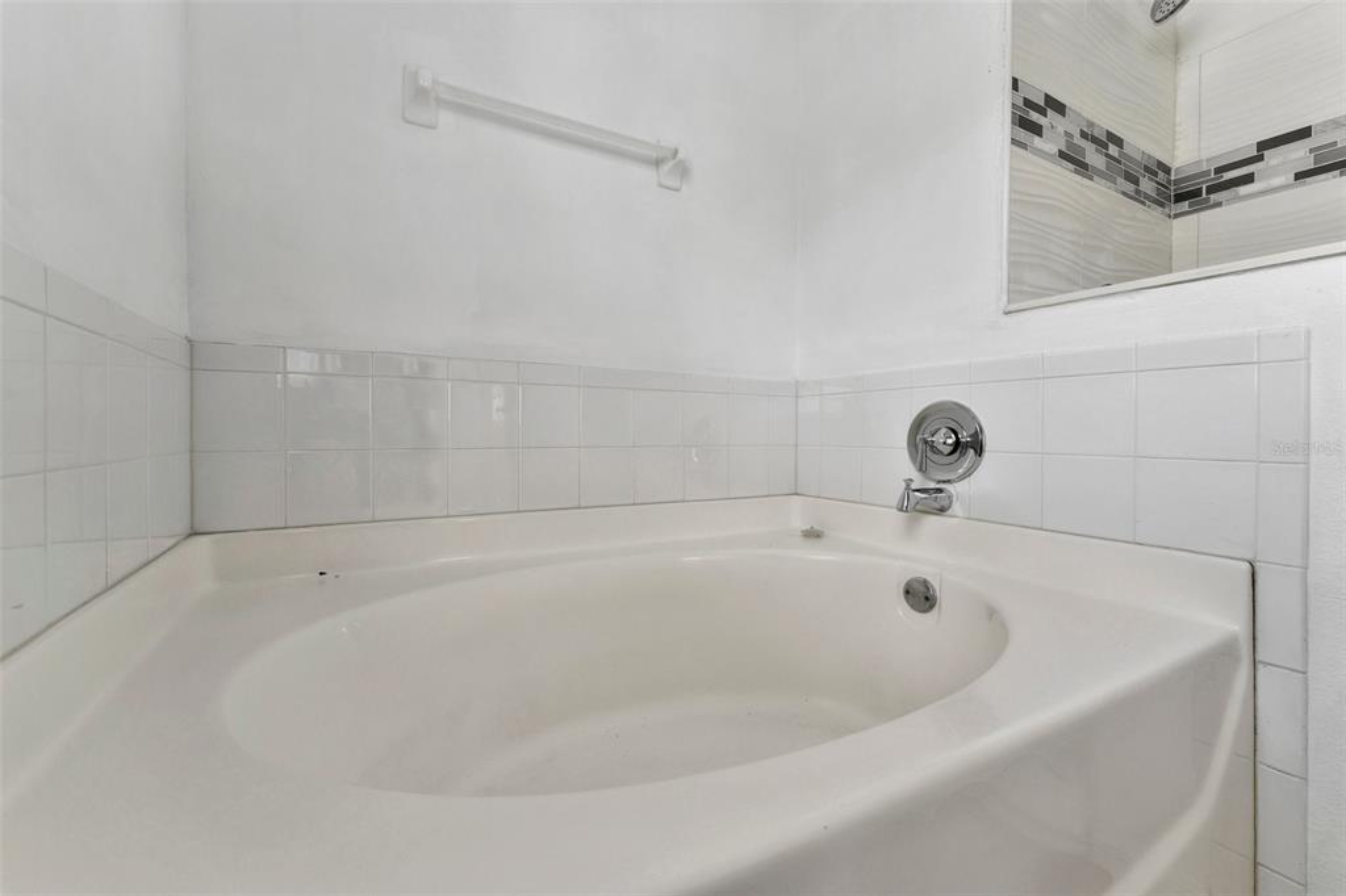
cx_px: 673
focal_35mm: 14
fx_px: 523
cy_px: 448
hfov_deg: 104.3
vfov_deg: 81.2
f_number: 6.3
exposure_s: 1/30
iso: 125
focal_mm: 14
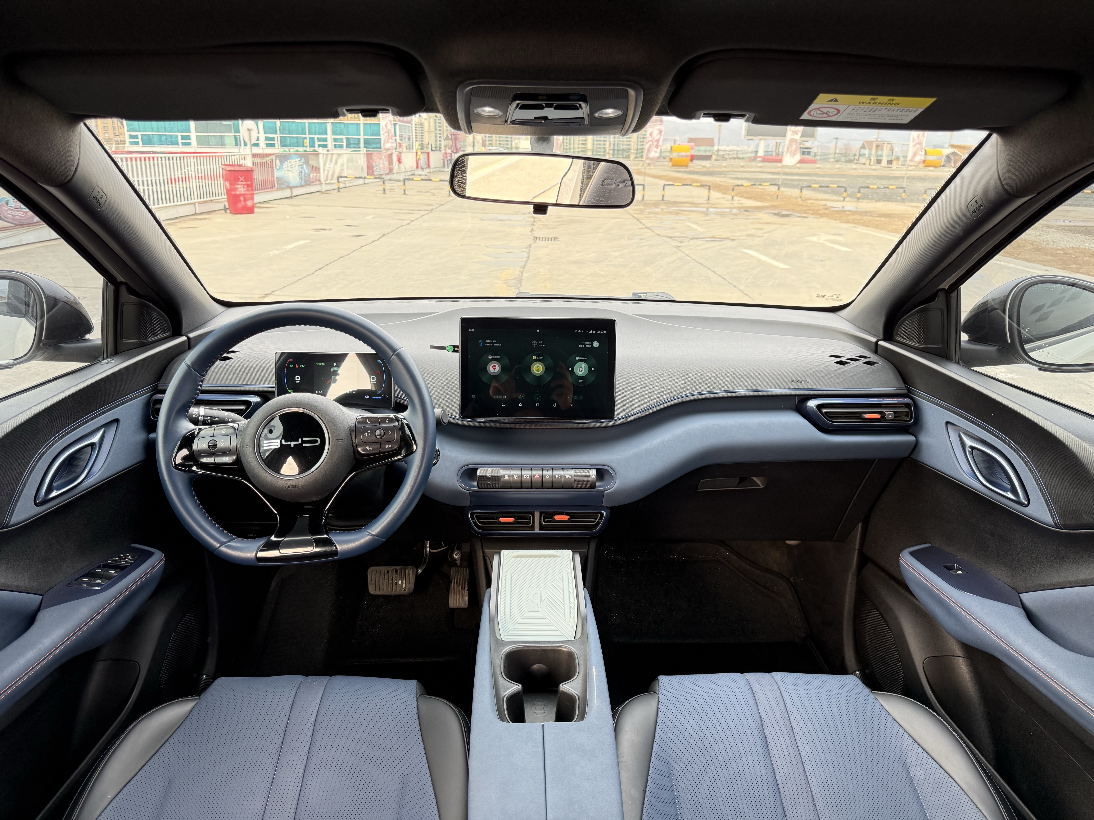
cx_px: 547
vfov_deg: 56.8
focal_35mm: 24
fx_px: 758
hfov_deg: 71.6
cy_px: 410
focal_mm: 6.76
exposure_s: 1/80
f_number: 1.78
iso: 200
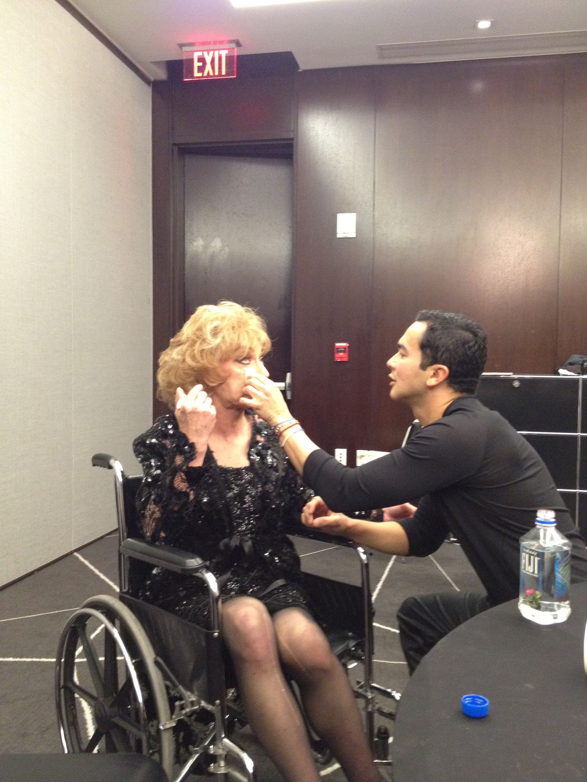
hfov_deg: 40.7
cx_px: 294
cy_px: 391
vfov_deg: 52.6
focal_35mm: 35
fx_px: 791
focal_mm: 4.28
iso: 320
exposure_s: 1/20
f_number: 2.4
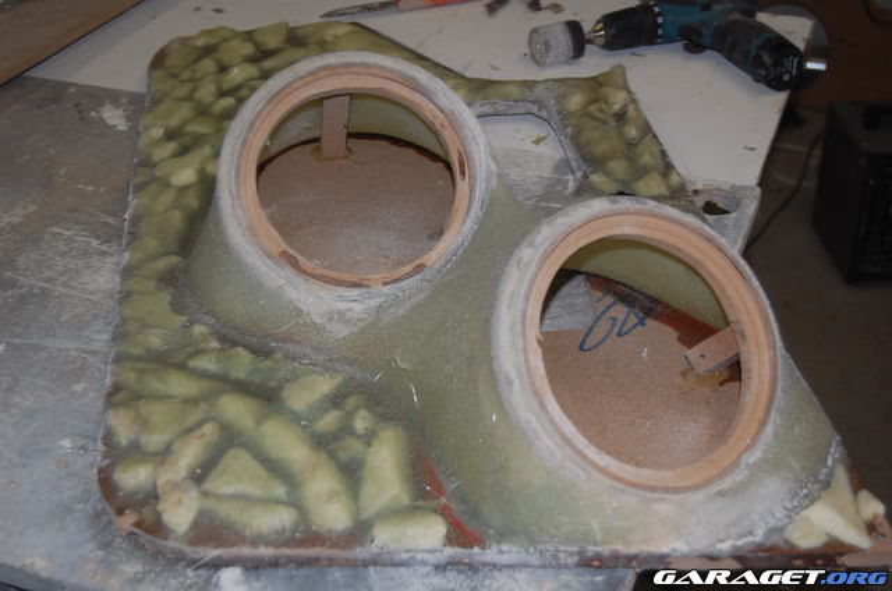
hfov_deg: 37.9
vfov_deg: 25.6
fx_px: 1298
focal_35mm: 52
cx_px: 446
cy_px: 296
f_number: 4.8
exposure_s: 1/60
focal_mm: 35
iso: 400
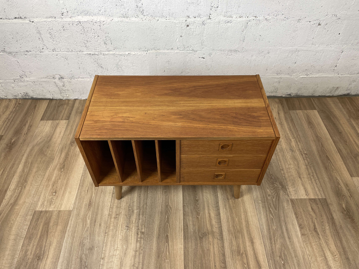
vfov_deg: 53.1
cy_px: 134
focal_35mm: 26
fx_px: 270
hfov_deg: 67.3
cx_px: 180
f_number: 1.6
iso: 50
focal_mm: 4.2
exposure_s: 1/100
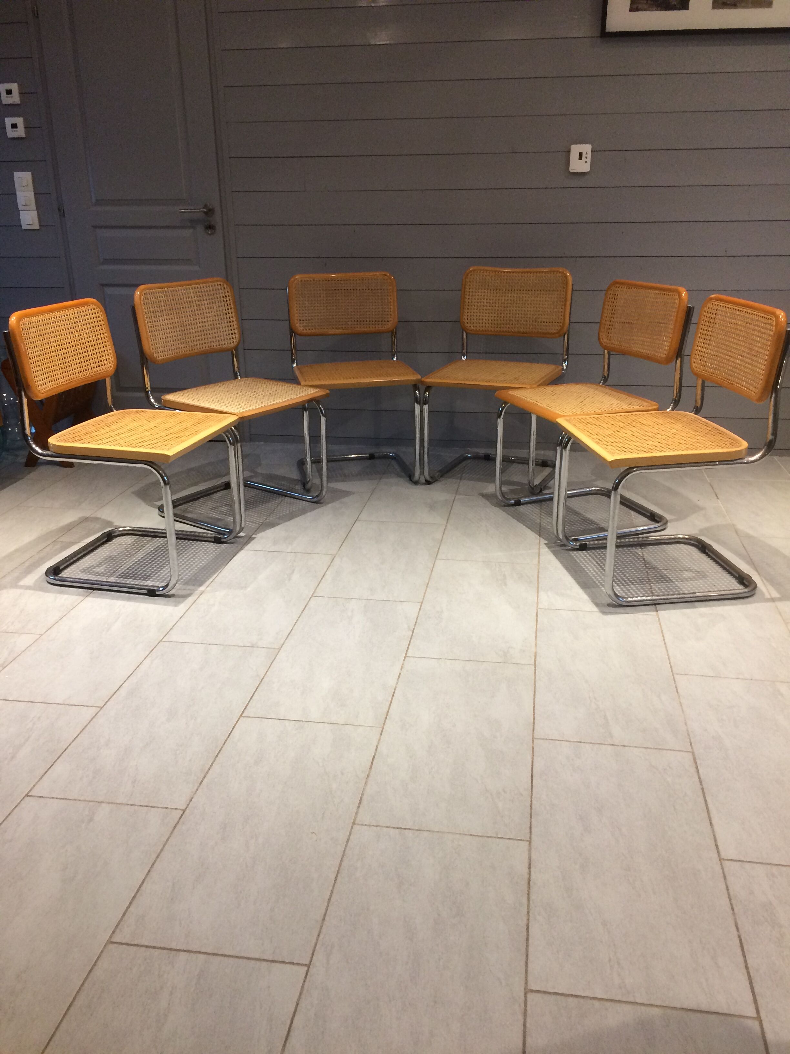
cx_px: 395
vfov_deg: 61.7
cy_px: 527
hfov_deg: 48.2
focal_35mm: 29
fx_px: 882
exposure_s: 1/33
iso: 200
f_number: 2.2
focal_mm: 4.15
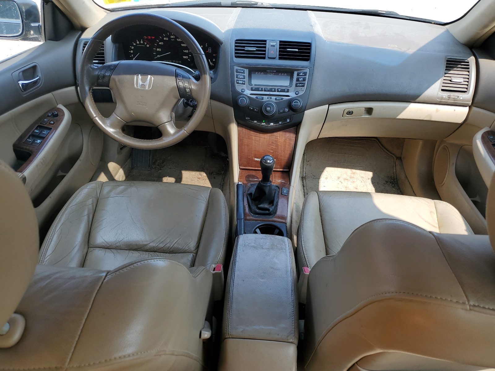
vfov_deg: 53.1
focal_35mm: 26
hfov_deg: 67.3
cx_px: 248
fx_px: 372
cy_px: 186
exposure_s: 1/455
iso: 50
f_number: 1.5
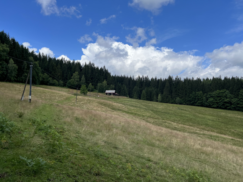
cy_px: 91
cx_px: 122
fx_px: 183
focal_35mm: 26
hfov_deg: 67.3
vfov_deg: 53.1
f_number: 1.5
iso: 50
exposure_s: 1/3831
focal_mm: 5.7
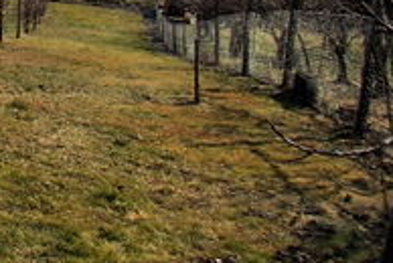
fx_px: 623
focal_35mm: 57
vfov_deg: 20.7
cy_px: -119
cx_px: -232
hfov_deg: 24.7
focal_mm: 1.4
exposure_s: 1/2342
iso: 50
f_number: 2.2
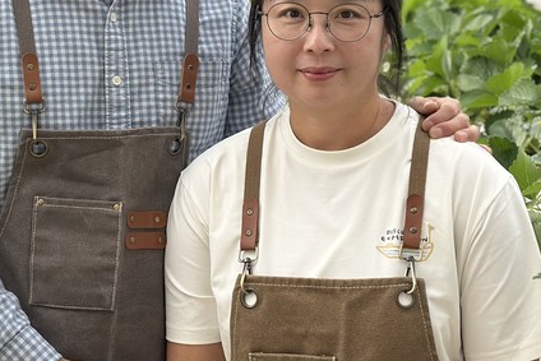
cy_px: -18
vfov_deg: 12.0
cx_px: 189
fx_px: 1699
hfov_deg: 18.1
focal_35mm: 113
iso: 80
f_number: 1.78
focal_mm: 6.86
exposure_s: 1/1289
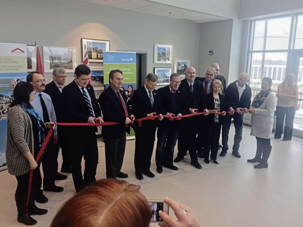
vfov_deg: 48.2
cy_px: 114
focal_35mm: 29
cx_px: 152
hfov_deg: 61.7
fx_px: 254
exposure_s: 1/40
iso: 32
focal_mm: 4.15
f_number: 2.2
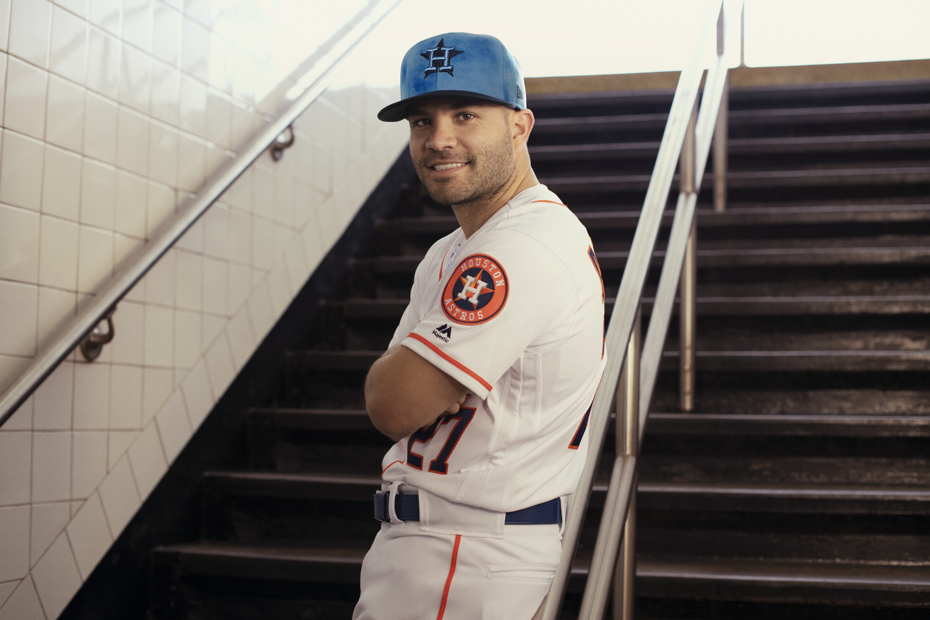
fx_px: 1292
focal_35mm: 50
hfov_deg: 39.6
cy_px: 310
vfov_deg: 27.0
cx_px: 465
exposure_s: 1/250
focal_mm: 50
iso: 400
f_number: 4
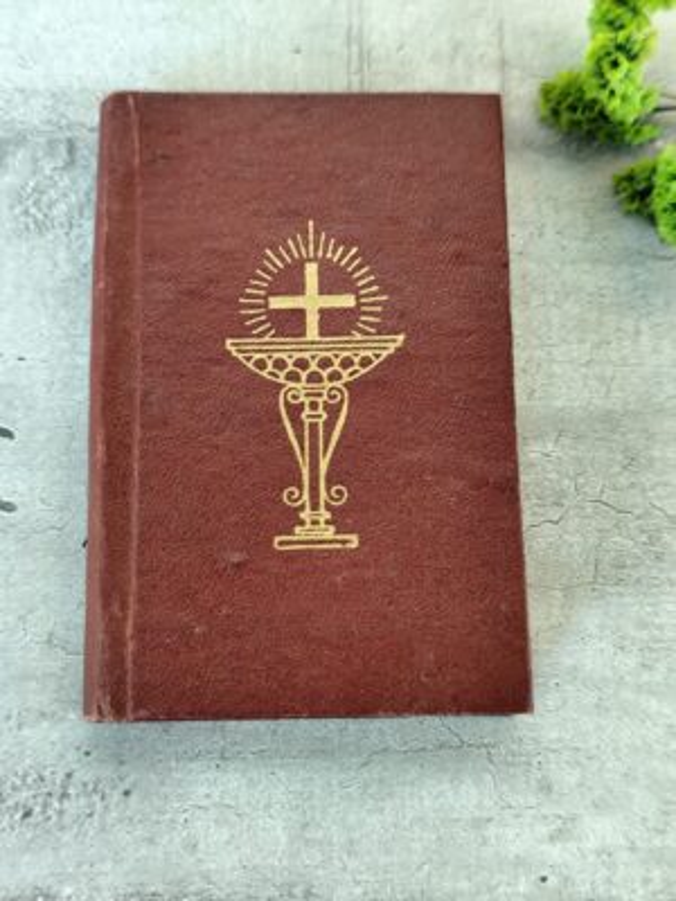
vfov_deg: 41.2
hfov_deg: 31.5
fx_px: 1198
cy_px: 450
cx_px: 338
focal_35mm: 46
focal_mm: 6.19
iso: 400
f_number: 1.65
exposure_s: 1/25
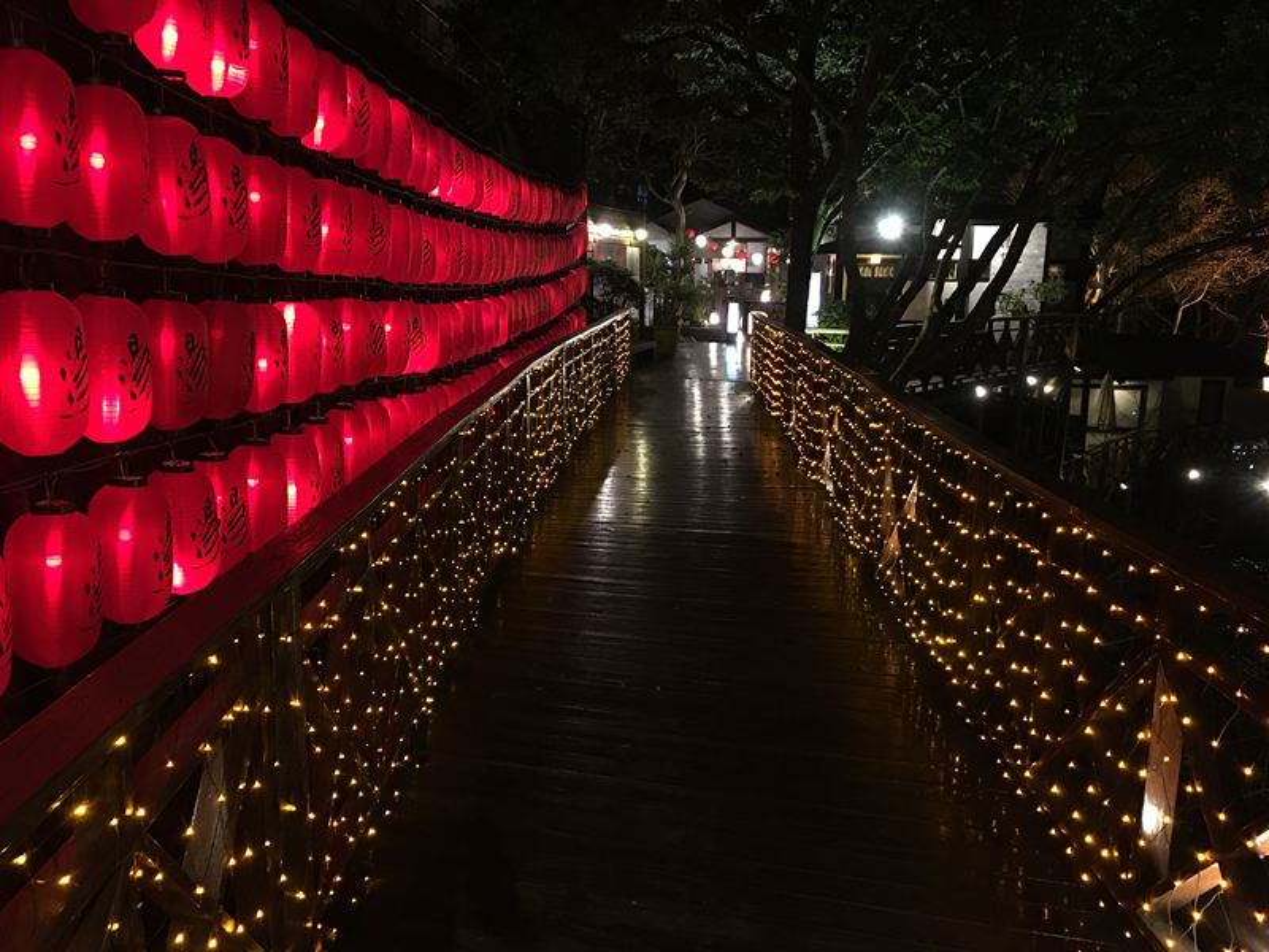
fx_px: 1063
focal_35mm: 29
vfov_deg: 48.2
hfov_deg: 61.7
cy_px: 476
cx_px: 634
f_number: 2.2
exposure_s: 1/4
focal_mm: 4.15
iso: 64
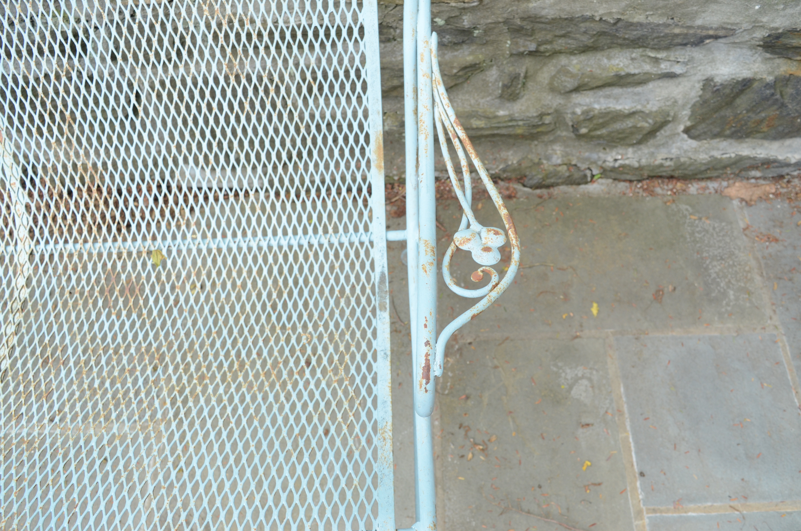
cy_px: 266
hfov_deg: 57.3
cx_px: 400
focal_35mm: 33
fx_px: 733
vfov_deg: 39.8
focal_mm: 22
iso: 500
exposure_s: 1/160
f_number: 5.6
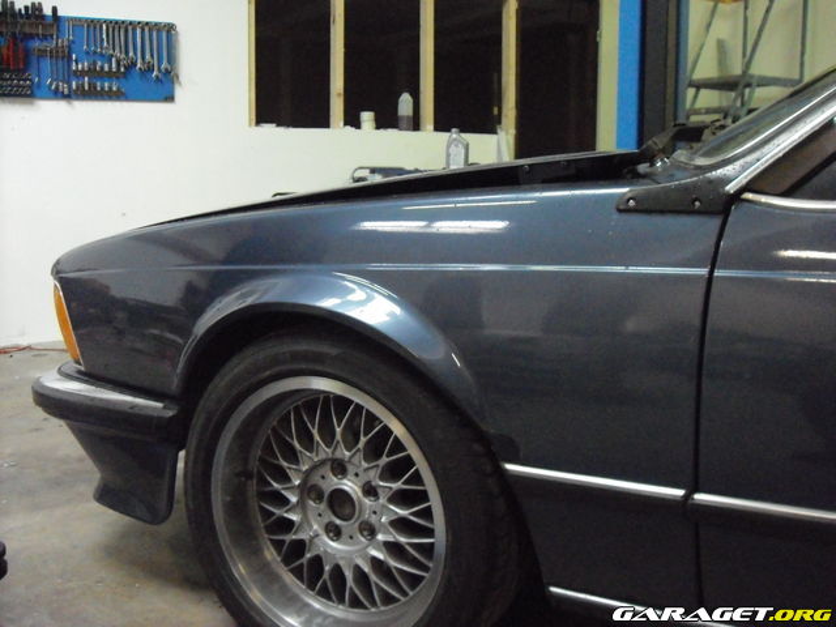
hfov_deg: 50.1
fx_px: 894
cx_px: 418
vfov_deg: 38.7
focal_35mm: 37
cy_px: 314
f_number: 2.7
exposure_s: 1/40
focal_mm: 6.2
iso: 1250
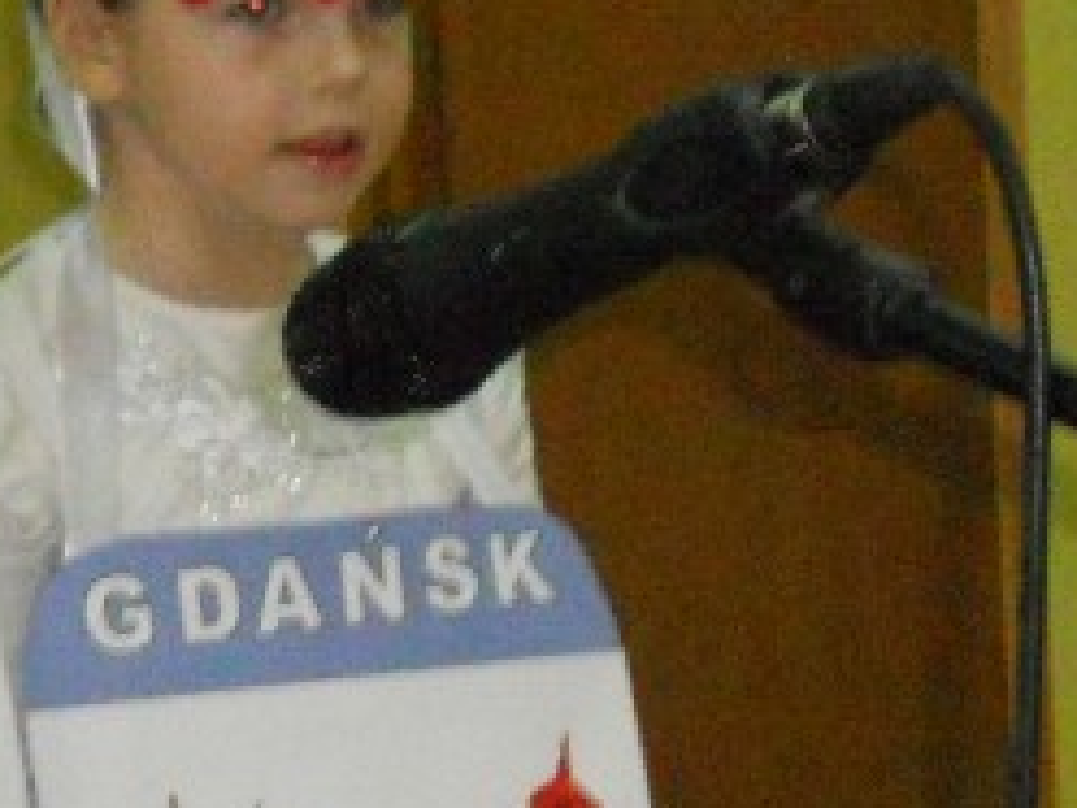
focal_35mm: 318
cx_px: -13
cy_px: 973
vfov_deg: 4.7
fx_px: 9894
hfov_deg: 6.2
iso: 1000
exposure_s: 1/60
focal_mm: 13.9
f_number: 5.9
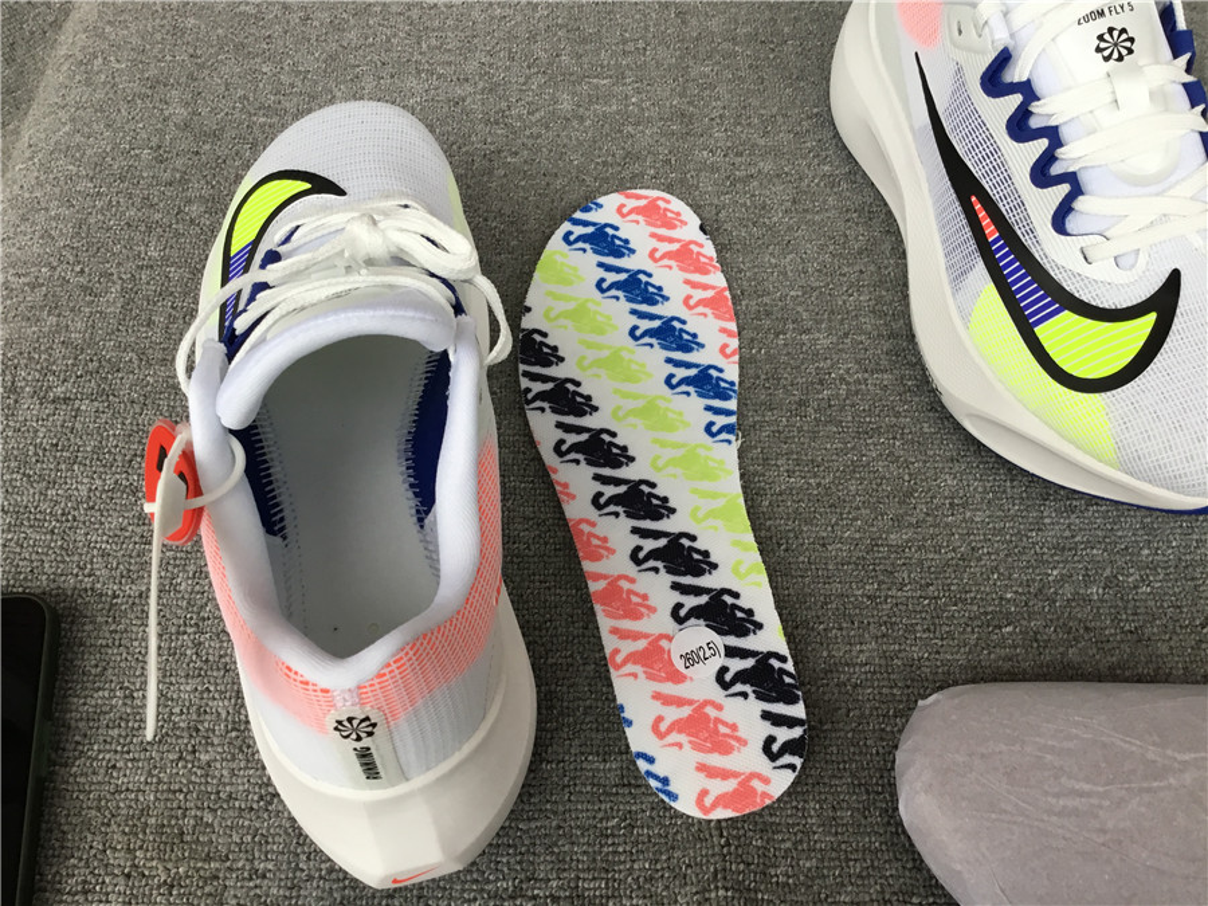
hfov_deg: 58.4
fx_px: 1082
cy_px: 453
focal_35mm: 31
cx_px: 604
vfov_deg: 45.4
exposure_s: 1/33
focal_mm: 3.3
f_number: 2.4
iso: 25
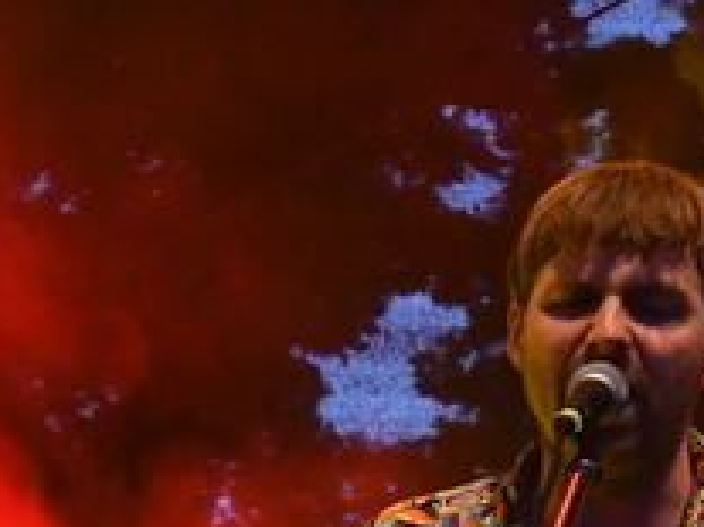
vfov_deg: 4.9
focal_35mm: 301
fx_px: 6118
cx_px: -337
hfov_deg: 6.5
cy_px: 1030
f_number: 3.5
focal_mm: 36
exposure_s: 1/50
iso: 1600
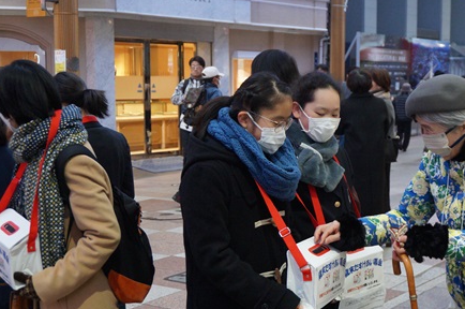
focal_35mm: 62
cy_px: 164
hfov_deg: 32.1
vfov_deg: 21.8
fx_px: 800
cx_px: 314
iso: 2000
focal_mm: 28
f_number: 4.5
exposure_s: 1/160
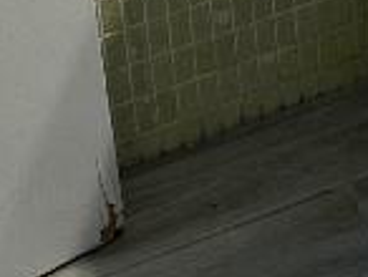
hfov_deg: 11.3
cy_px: -441
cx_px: 560
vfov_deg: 8.0
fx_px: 1789
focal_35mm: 168
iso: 125
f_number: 1.78
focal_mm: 6.86
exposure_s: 1/120
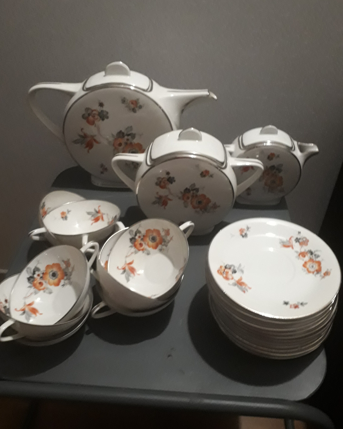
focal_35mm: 29
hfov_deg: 50.0
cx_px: 169
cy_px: 204
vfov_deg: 60.4
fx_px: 368
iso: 500
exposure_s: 1/17
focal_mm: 3.6
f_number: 1.9
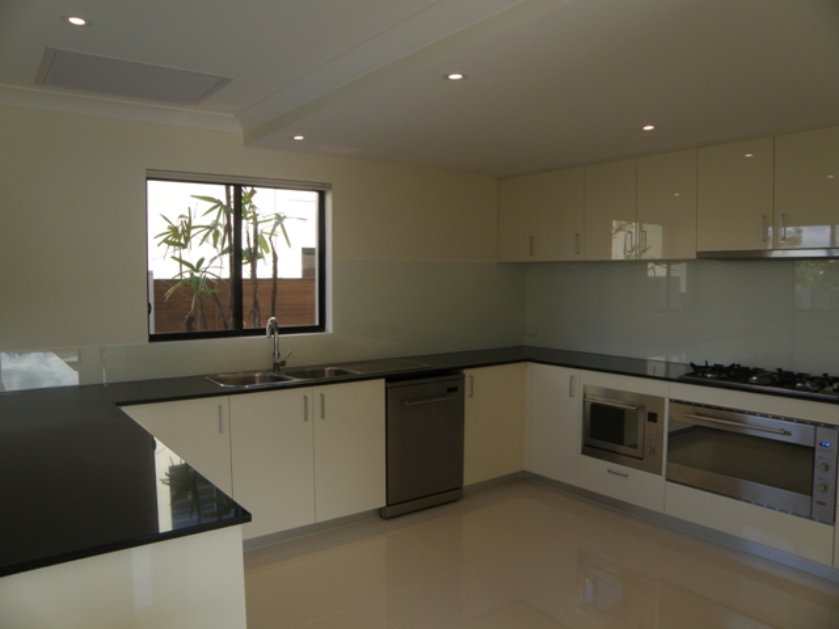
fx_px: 630
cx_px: 420
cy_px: 314
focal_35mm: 26
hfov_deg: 67.3
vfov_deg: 53.1
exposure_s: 1/50
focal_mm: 4.6
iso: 64
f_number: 5
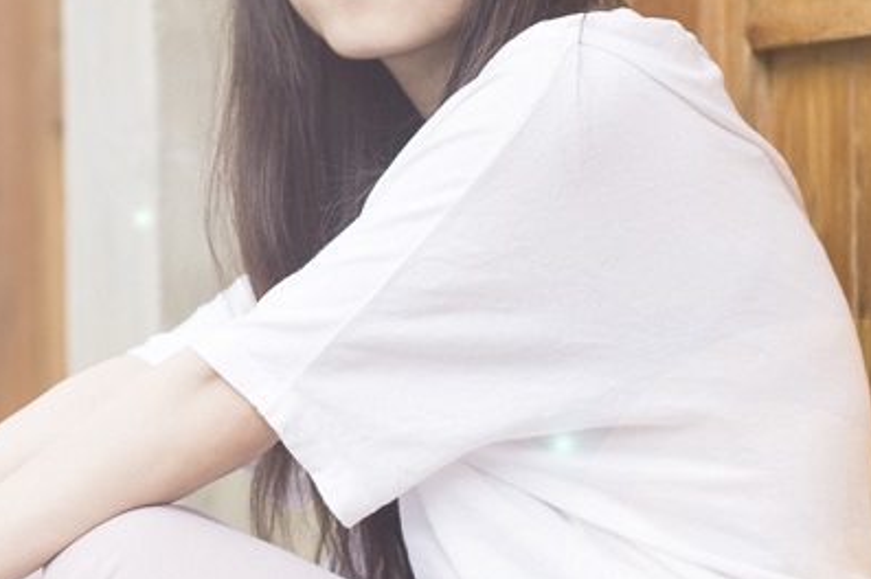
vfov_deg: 6.1
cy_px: 226
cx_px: 158
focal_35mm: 225
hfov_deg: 9.1
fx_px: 5439
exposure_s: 1/640
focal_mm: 50
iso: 100
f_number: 2
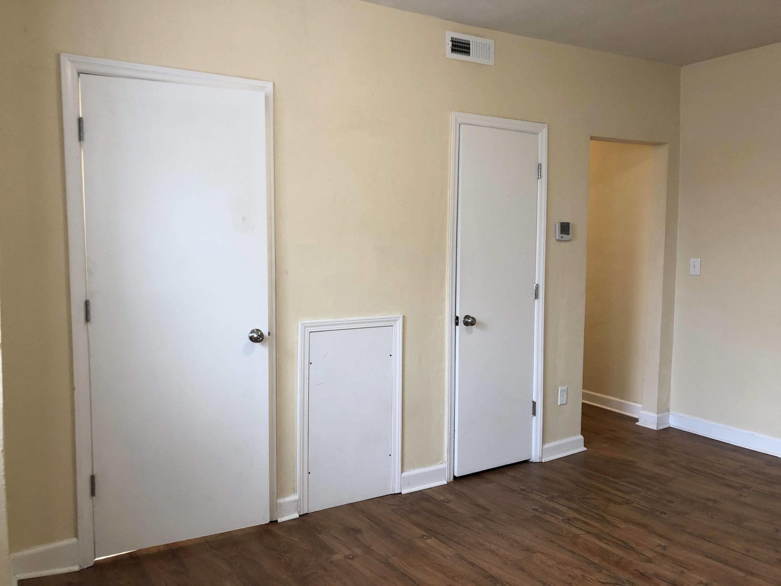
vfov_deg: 49.7
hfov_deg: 63.4
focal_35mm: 28
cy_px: 293
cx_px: 390
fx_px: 632
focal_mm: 3.99
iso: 32
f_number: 1.8
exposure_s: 1/24
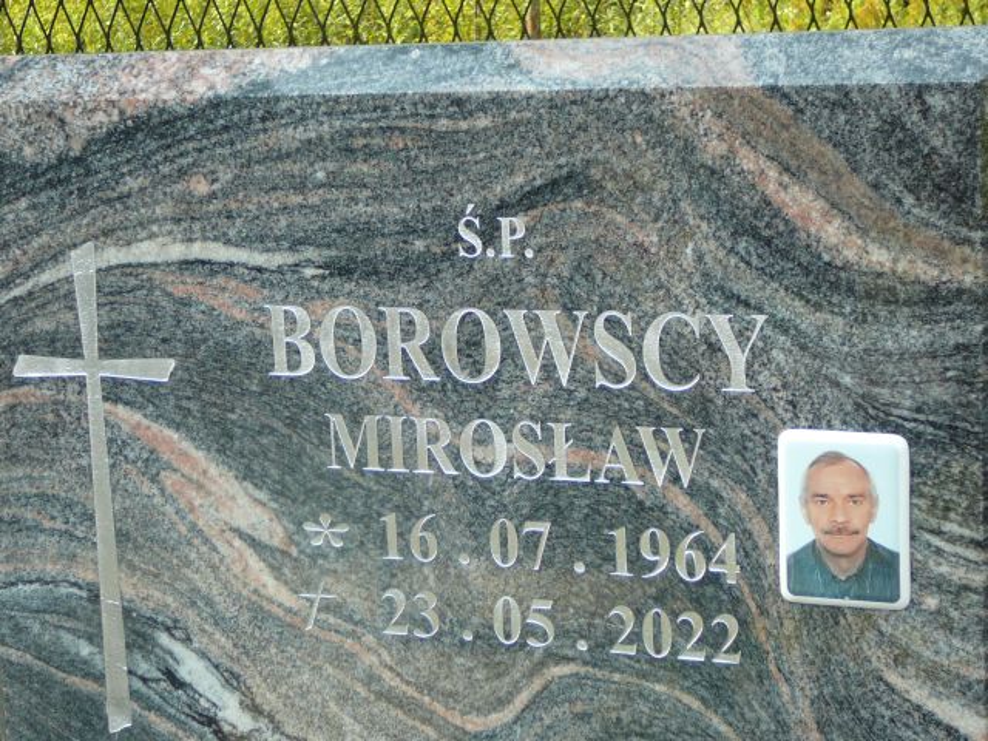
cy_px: 370
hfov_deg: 25.3
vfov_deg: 19.1
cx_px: 494
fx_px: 2198
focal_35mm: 77
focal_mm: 11.5
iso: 80
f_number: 3.7
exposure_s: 1/80
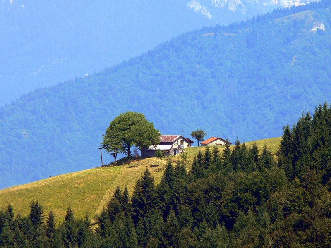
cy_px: 124
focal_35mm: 535
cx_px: 166
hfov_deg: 3.7
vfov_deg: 2.8
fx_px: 5116
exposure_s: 1/320
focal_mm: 88.8
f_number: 5.6
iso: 80
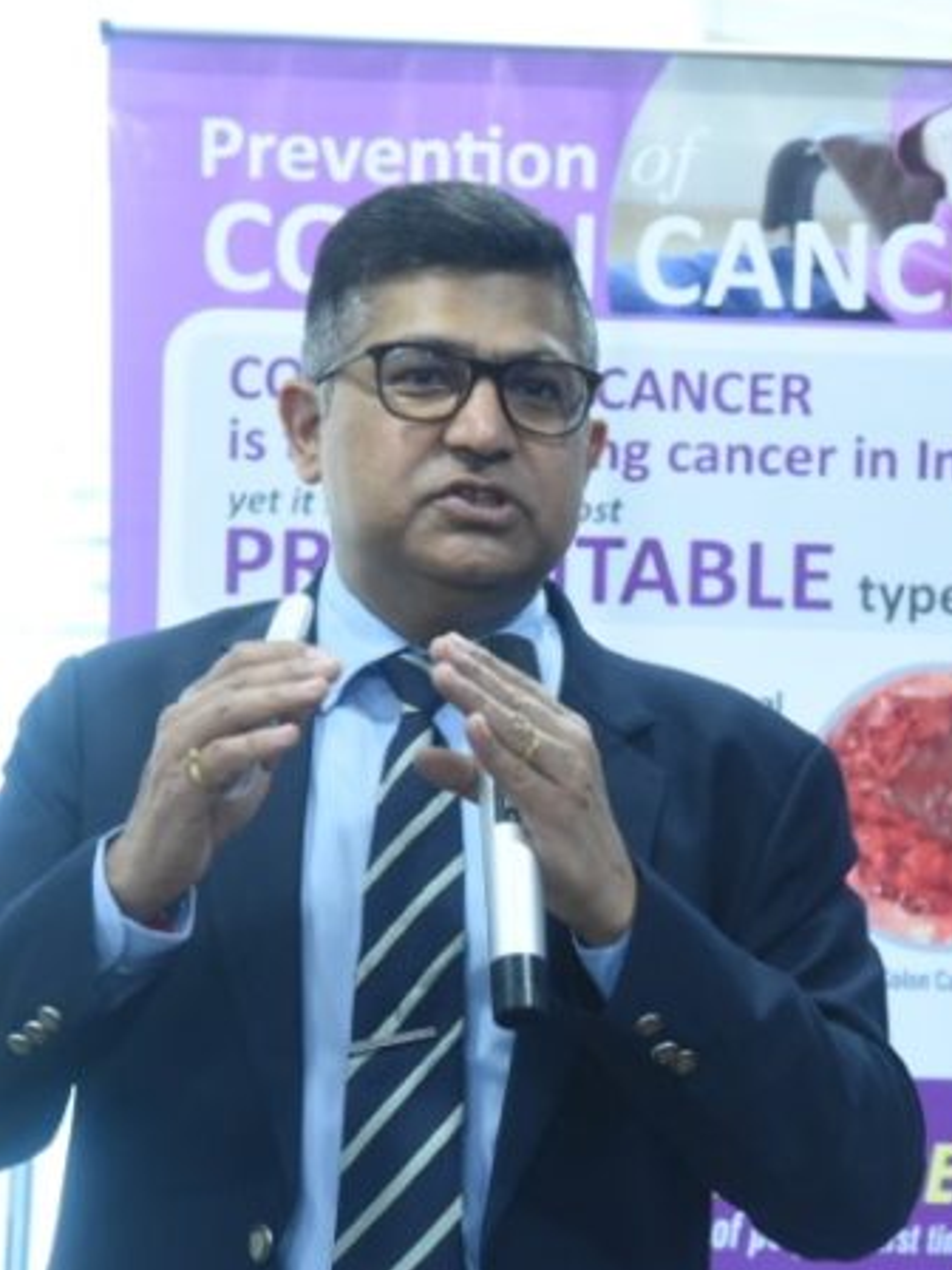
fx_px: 4657
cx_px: 575
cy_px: 635
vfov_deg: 15.5
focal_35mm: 127
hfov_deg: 11.7
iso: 5000
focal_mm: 85
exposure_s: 1/100
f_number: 5.6
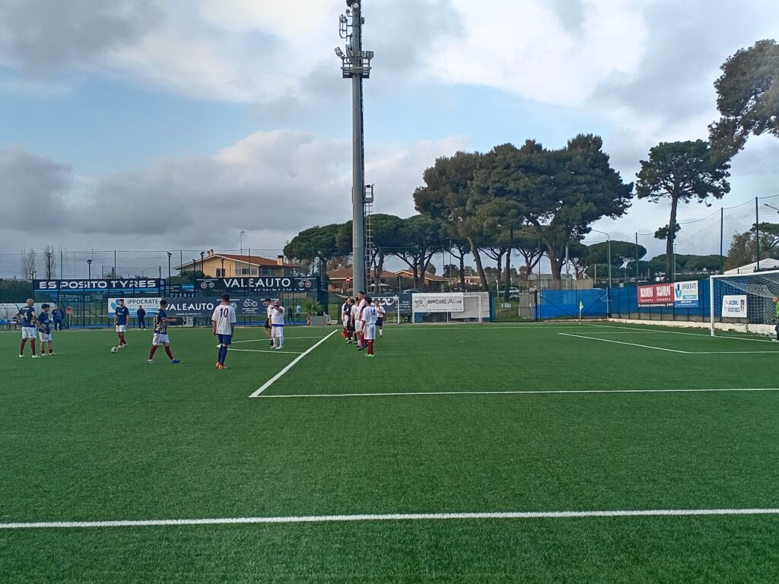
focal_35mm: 42
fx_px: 945
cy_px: 292
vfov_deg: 34.3
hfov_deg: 44.8
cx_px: 390
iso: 100
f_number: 1.8
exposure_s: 1/187
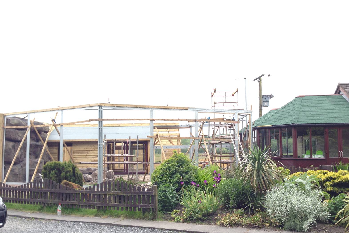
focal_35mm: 35
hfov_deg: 54.4
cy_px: 131
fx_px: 339
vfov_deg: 37.8
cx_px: 174
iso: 50
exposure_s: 1/242
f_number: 2.4
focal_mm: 4.12
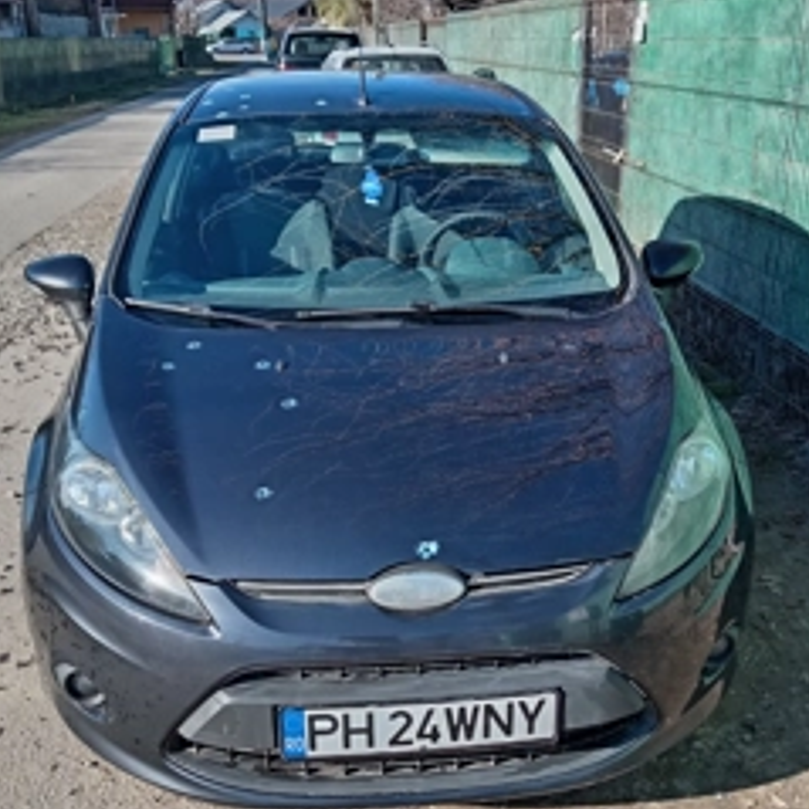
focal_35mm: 40
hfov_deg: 41.8
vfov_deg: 41.7
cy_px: 484
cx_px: 427
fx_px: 1058
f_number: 1.8
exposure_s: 1/900
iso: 500
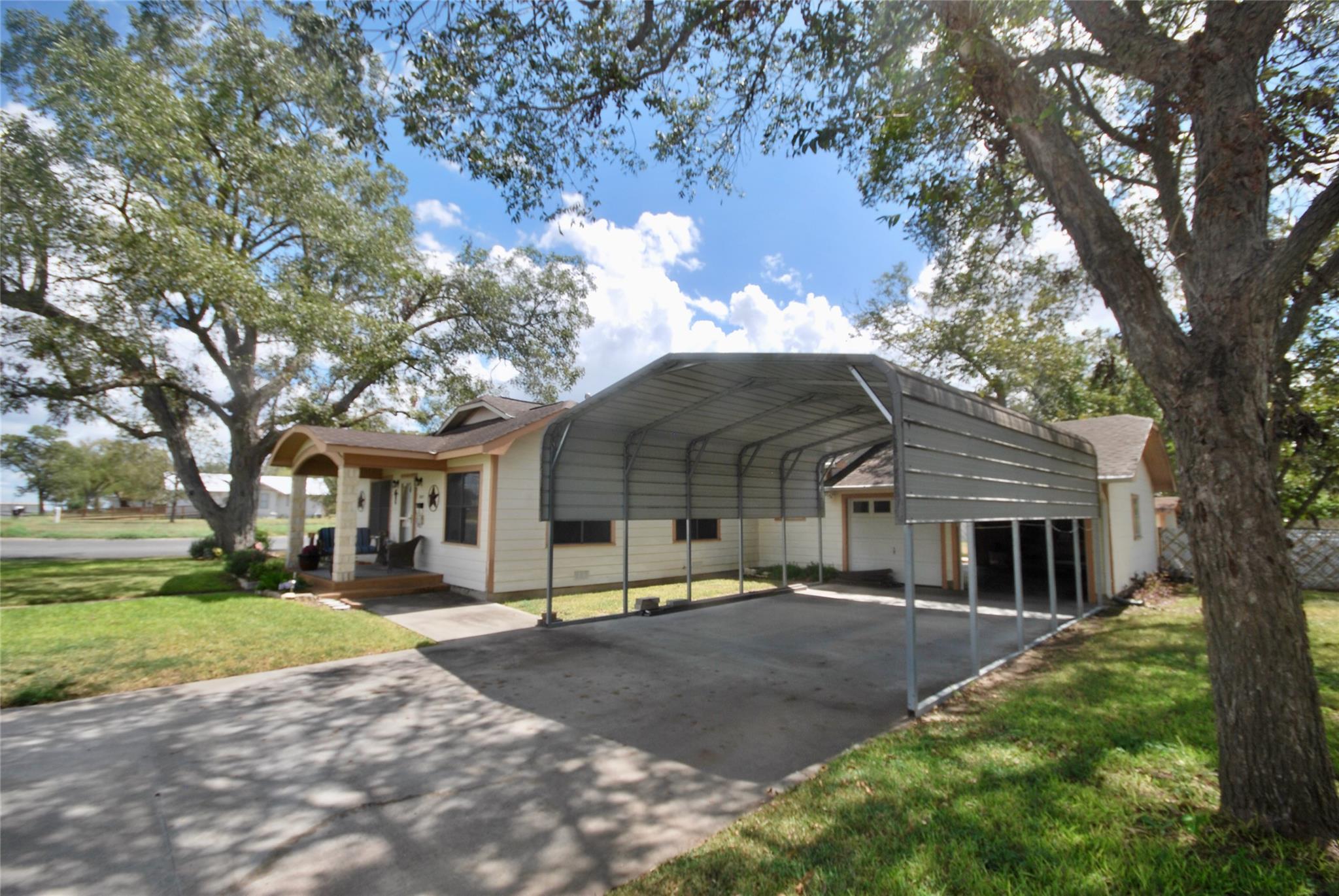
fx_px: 558
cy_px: 448
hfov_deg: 100.3
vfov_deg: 77.5
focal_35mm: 15
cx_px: 670
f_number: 8
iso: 100
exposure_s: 1/250
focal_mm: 10
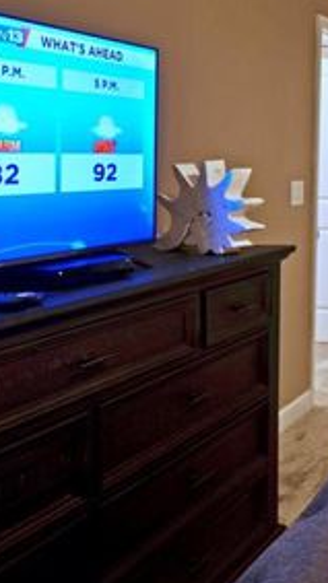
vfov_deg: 49.7
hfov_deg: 20.1
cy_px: 150
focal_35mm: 39
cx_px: 616
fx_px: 604
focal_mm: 10
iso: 110
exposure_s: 1/8
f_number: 4.5
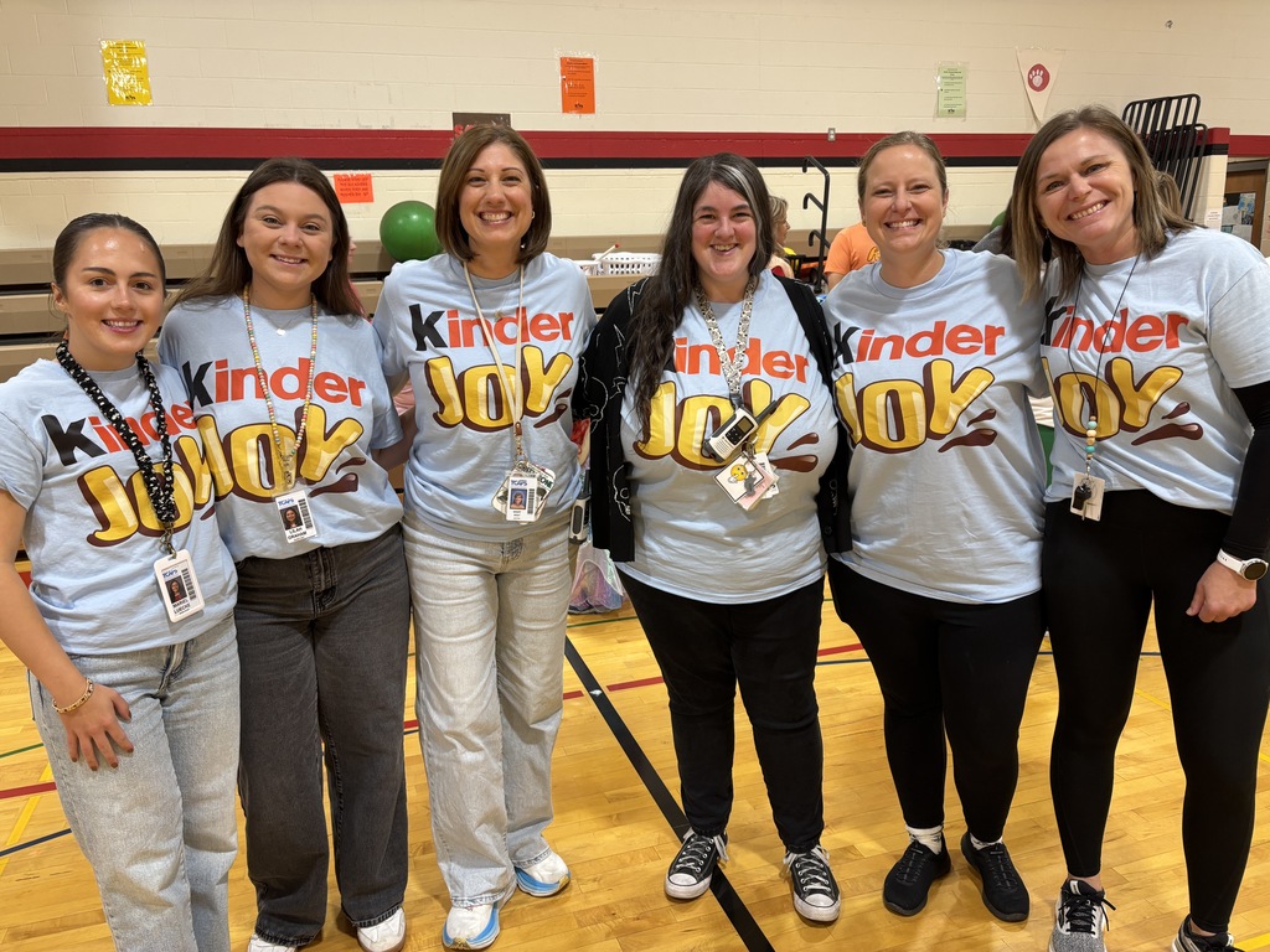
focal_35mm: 26
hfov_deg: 67.3
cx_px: 635
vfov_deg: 53.1
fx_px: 954
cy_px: 476
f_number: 1.6
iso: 125
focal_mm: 5.96
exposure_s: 1/60
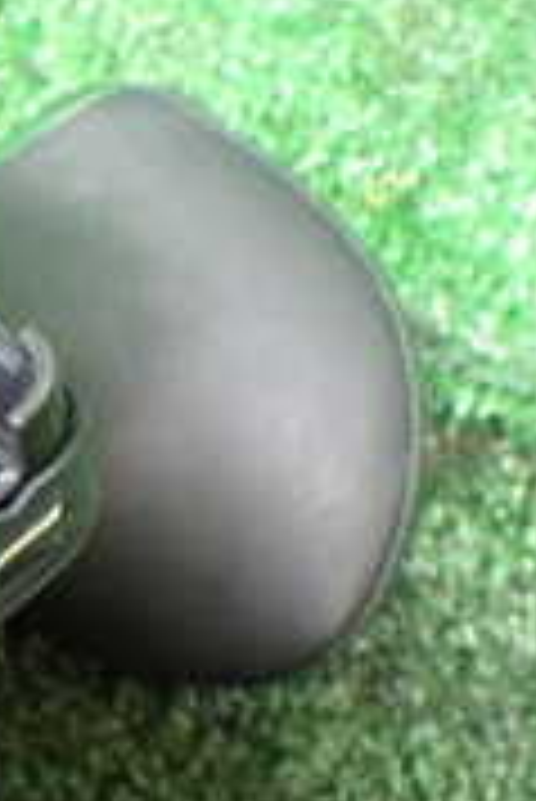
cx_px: -518
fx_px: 2340
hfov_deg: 11.8
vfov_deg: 19.2
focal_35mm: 105
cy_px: 639
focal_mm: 5.4
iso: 800
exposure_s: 1/80
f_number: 2.3
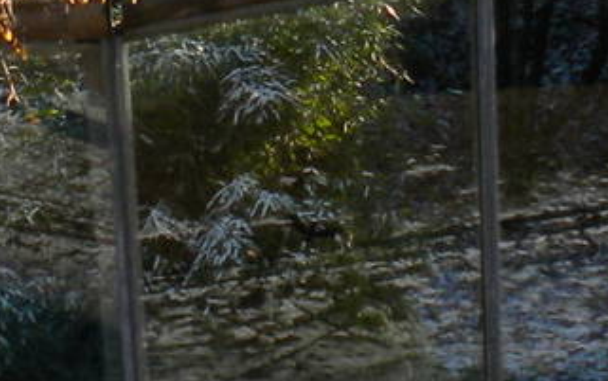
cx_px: 477
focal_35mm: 185
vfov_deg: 7.1
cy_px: 292
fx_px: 3067
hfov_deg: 11.3
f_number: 4.6
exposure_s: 1/158
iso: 80
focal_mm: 6.3
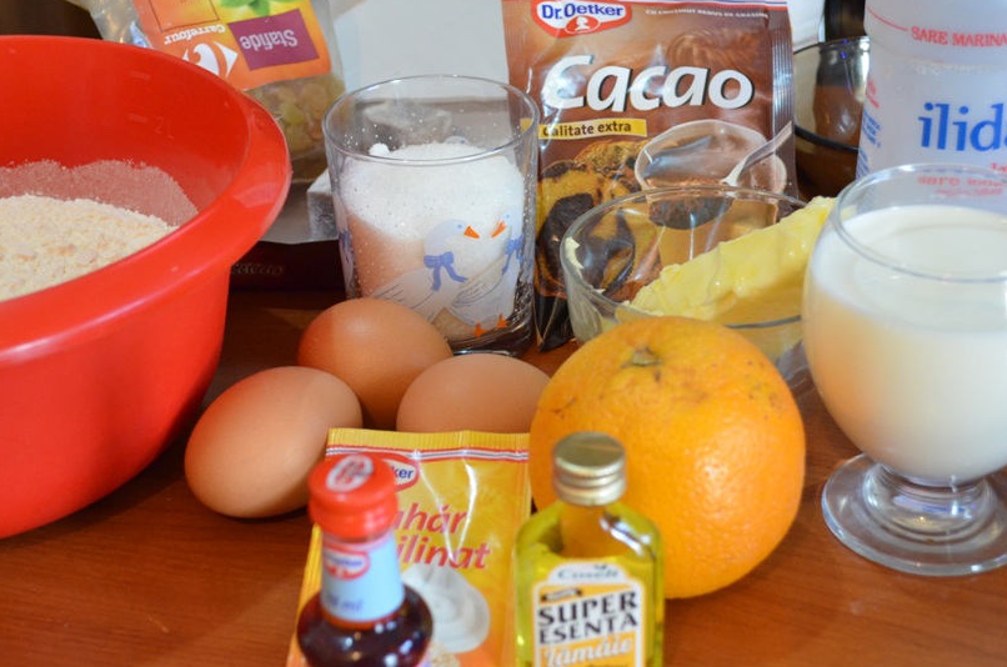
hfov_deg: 32.9
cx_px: 444
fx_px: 1703
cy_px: 309
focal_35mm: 61
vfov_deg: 22.2
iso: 2800
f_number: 4.8
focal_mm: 32
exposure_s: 1/30
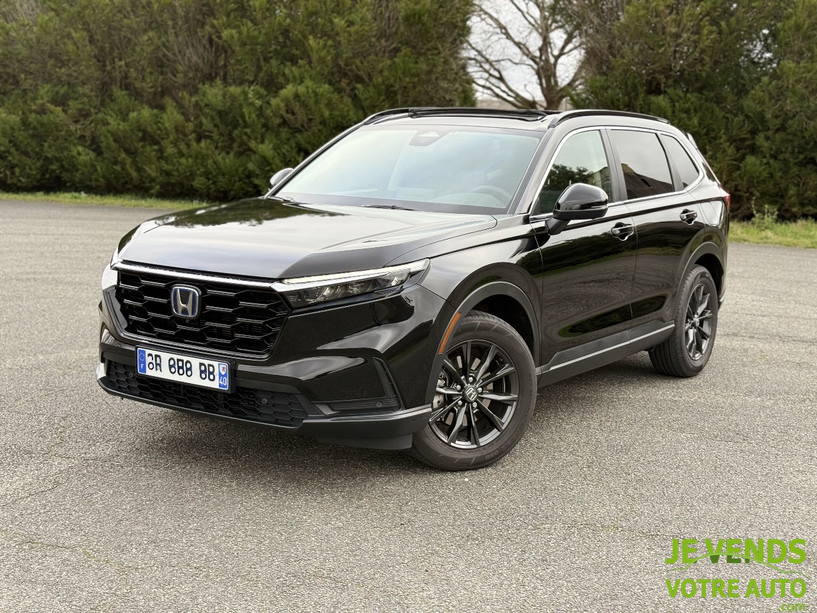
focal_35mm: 48
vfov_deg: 30.3
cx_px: 408
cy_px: 306
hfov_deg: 39.7
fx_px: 1133
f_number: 1.78
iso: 64
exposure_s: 1/669
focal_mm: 6.76
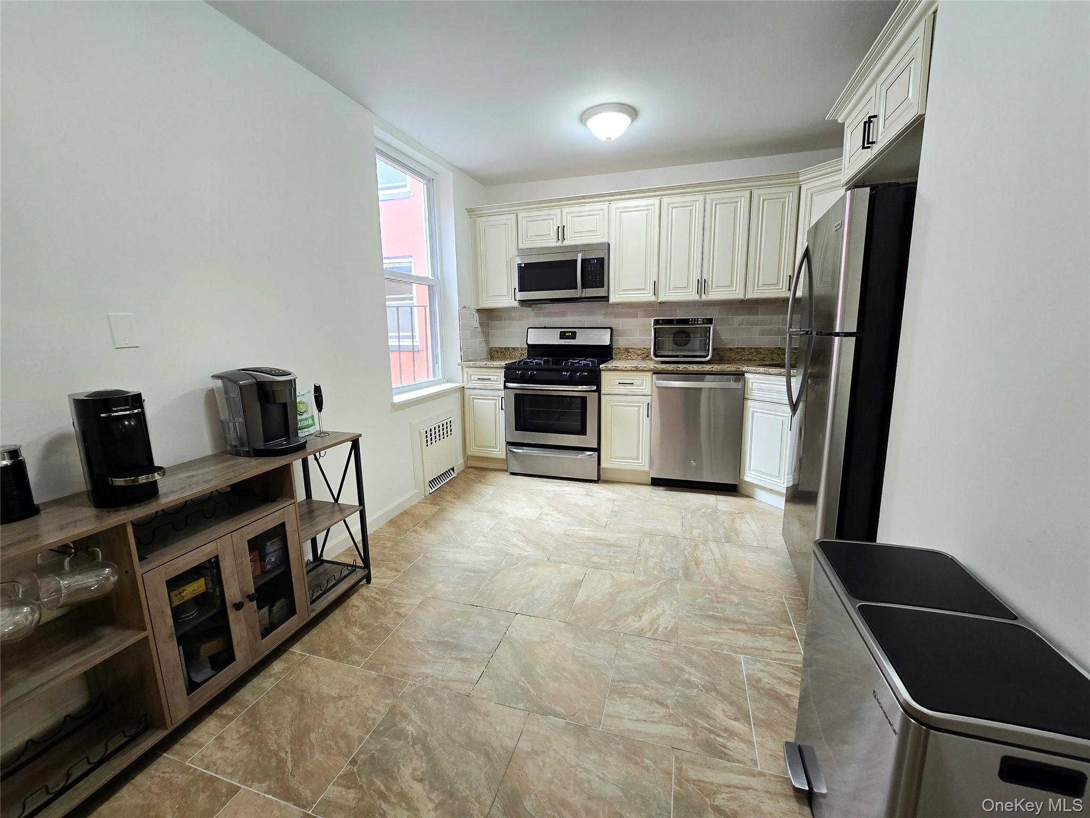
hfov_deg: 106.2
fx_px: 409
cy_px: 409
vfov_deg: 89.9
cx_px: 545
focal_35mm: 13
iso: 125
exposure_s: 1/60
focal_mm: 2.2
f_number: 2.2
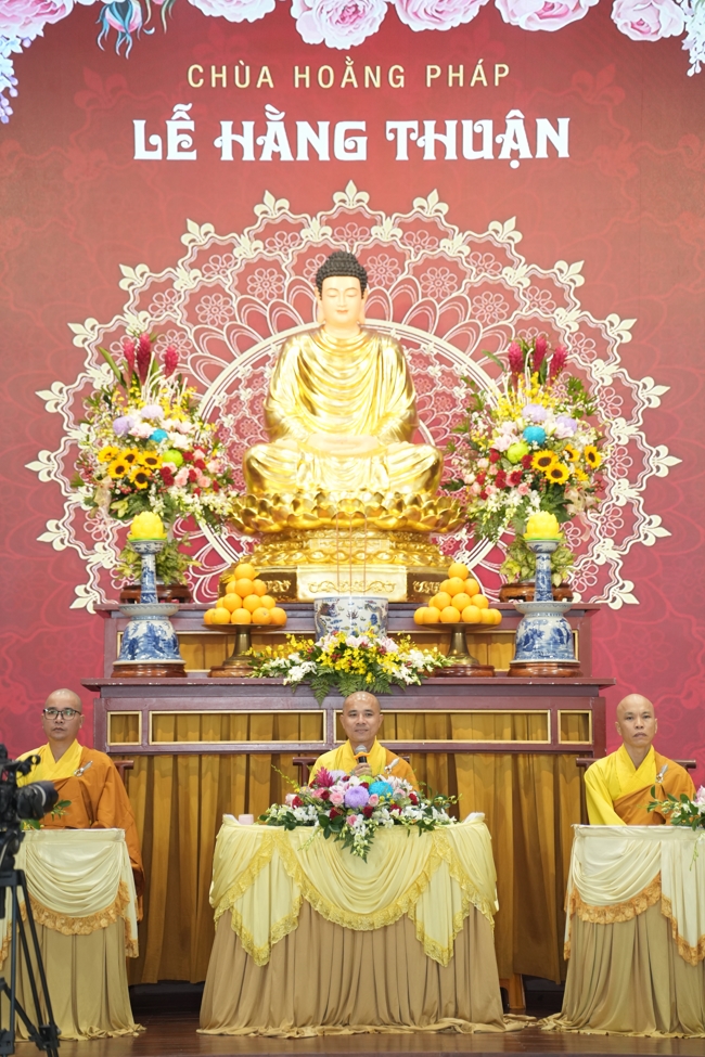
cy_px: 528
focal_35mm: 135
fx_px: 3965
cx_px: 352
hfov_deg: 10.2
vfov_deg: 15.2
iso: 1600
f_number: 2.8
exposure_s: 1/200
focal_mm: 135
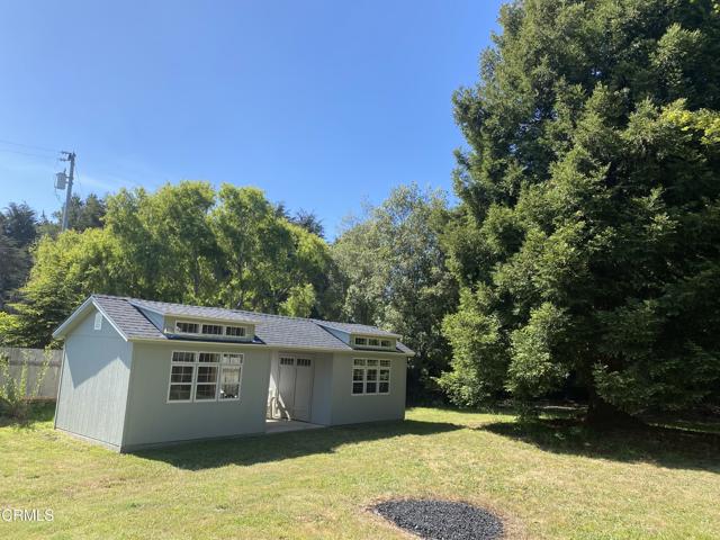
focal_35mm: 26
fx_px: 541
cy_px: 270
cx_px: 360
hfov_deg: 67.3
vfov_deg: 53.1
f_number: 1.8
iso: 32
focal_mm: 4.25
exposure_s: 1/1585
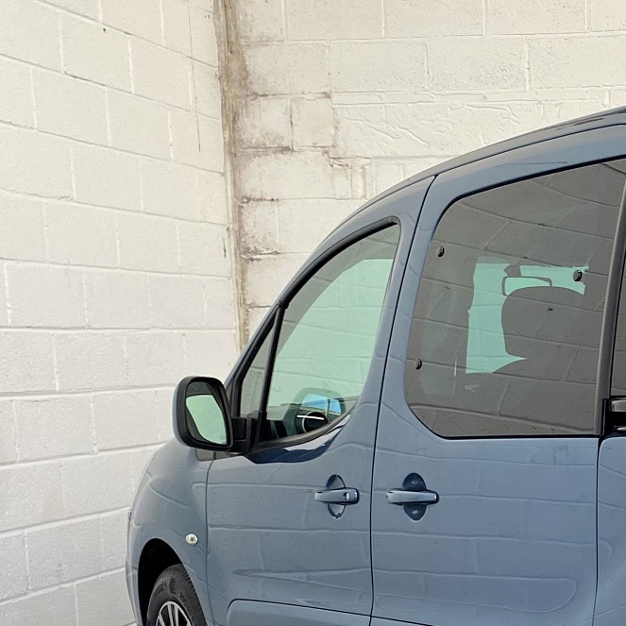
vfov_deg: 27.6
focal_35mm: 60
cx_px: 787
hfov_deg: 25.2
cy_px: 554
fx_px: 1228
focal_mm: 4.25
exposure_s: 1/100
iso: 64
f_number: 1.8
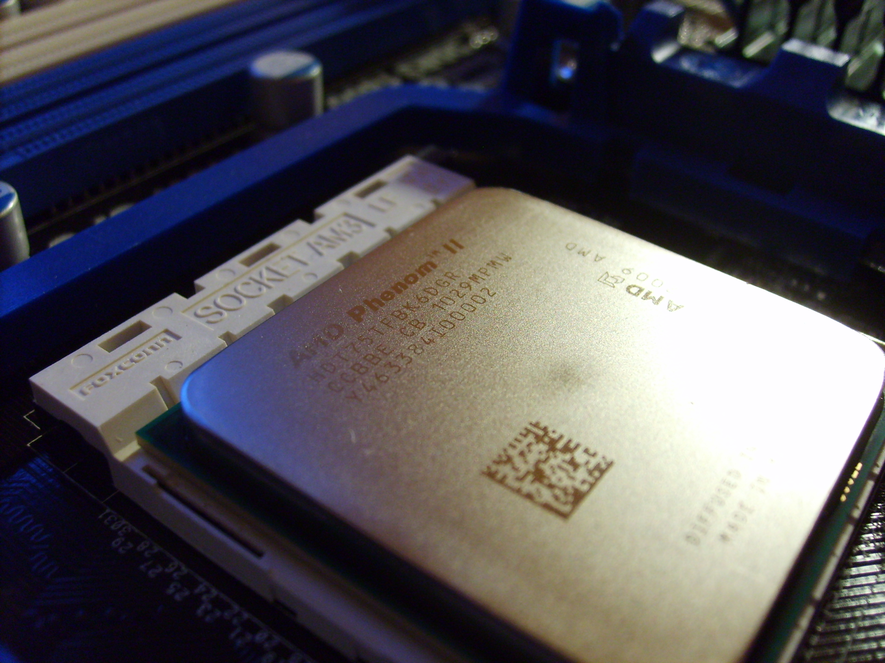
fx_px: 895
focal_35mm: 35
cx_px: 442
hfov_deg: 52.6
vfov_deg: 40.7
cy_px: 332
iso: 140
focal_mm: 5.8
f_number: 2.8
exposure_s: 1/15
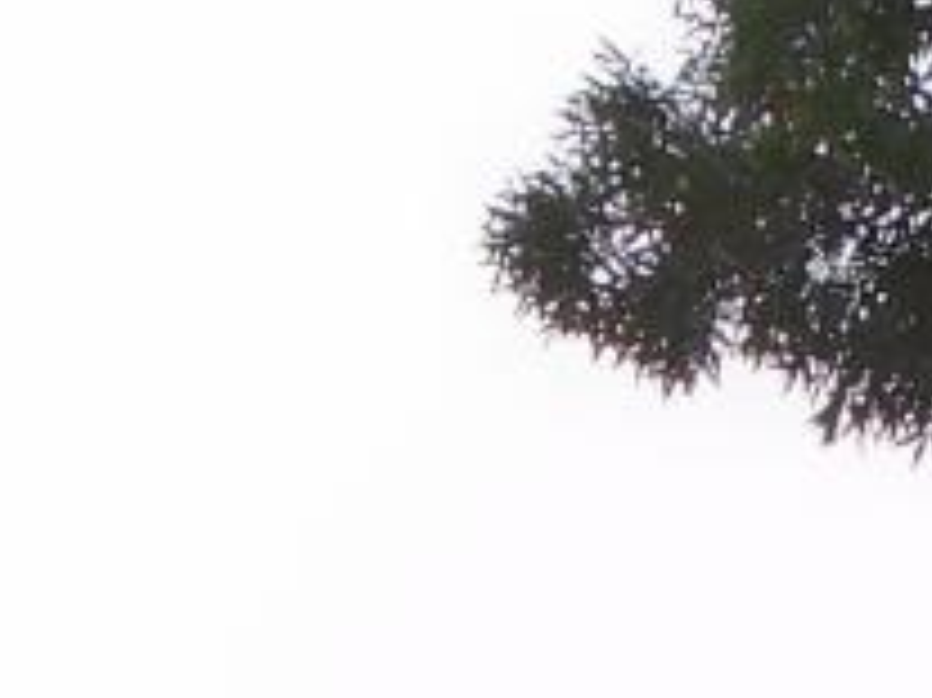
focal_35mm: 225
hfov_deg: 8.5
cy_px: 1718
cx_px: 1549
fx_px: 6054
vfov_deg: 6.3
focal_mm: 5.5
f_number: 3.5
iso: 100
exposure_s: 1/400
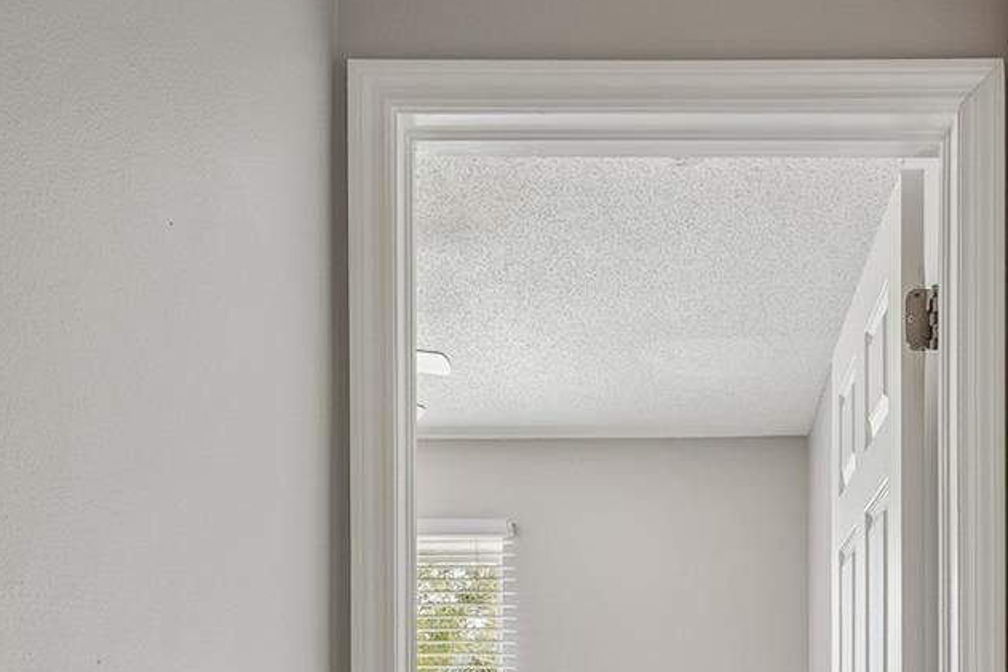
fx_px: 1064
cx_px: 813
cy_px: 827
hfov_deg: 47.8
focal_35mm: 38
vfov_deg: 29.6
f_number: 7.1
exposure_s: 1/8
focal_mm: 10
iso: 100
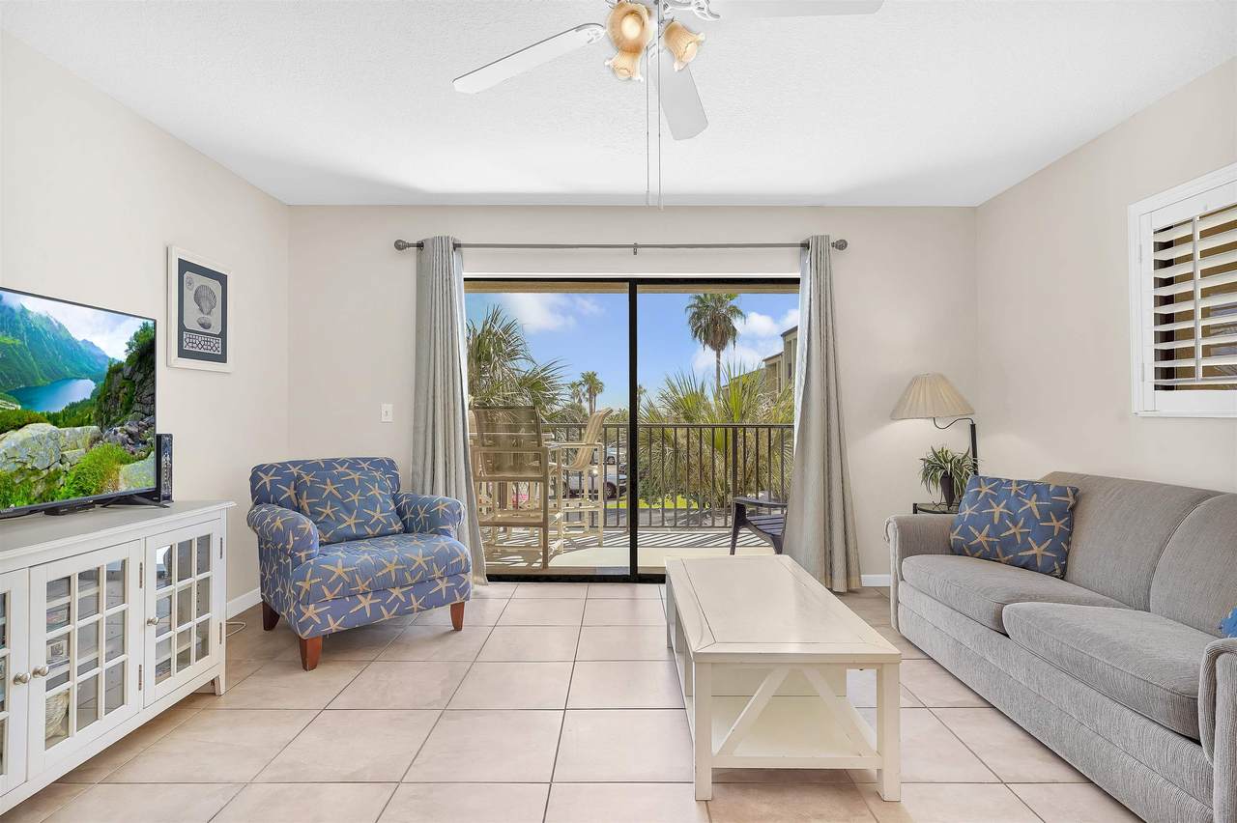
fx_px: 584
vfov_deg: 70.4
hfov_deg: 93.3
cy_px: 412
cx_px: 618
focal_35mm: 17
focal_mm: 17
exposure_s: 1/6
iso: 100
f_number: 8
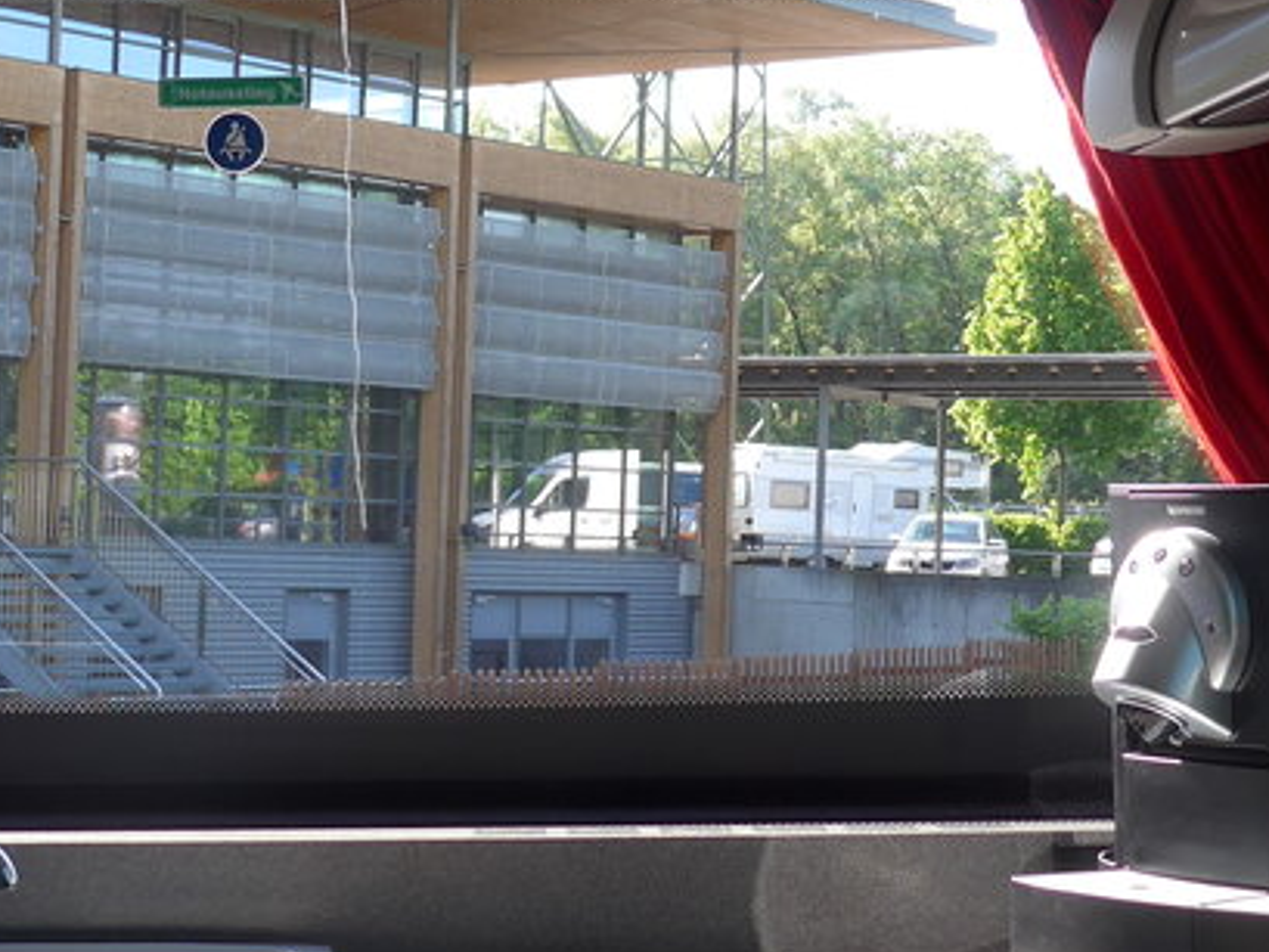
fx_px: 3117
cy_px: 406
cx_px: 422
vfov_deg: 17.4
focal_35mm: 85
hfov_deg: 22.9
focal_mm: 6
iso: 80
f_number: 2.8
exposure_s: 1/125
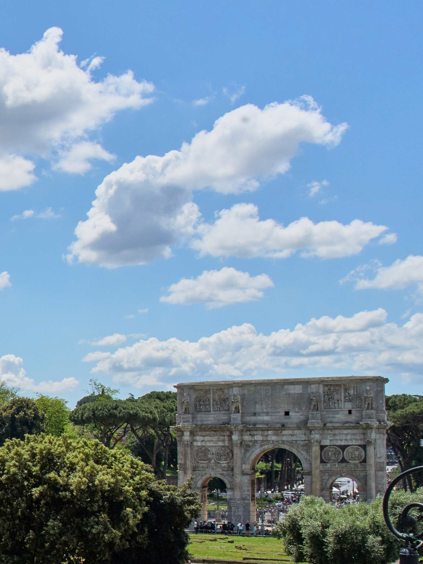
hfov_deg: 16.4
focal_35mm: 73
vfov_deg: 26.2
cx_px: -375
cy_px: 440
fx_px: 1189
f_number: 13
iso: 500
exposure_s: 1/1000
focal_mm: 24
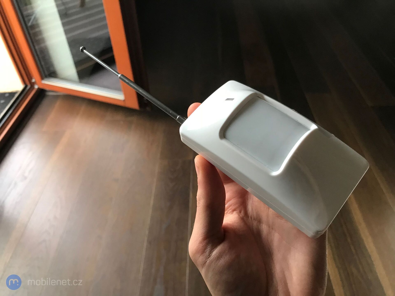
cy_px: 148
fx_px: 320
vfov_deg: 49.7
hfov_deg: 63.4
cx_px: 198
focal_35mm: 28
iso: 40
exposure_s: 1/25
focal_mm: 3.99
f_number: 1.8
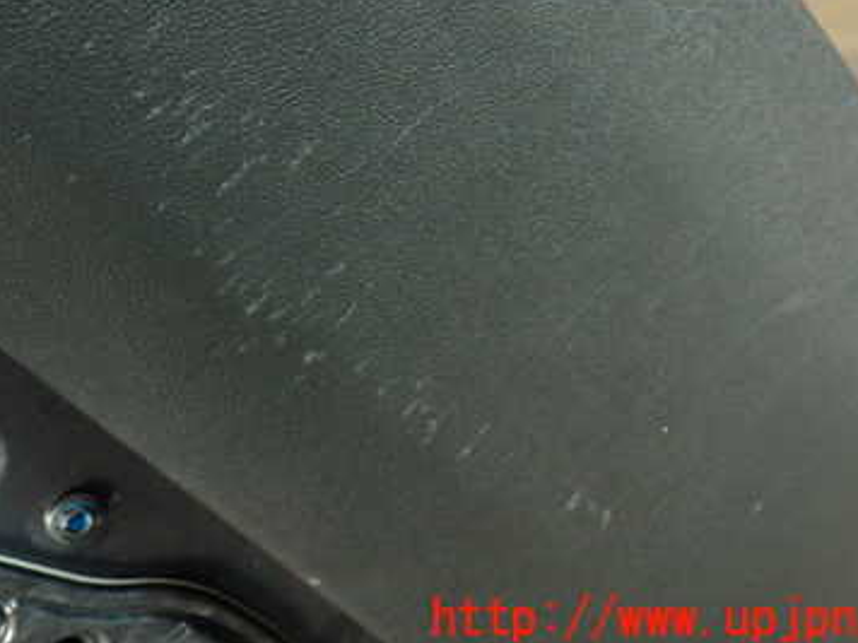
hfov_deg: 35.0
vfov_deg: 26.4
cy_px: 108
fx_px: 1338
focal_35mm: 54
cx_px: 253
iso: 640
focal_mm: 5.79
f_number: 2.4
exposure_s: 1/30
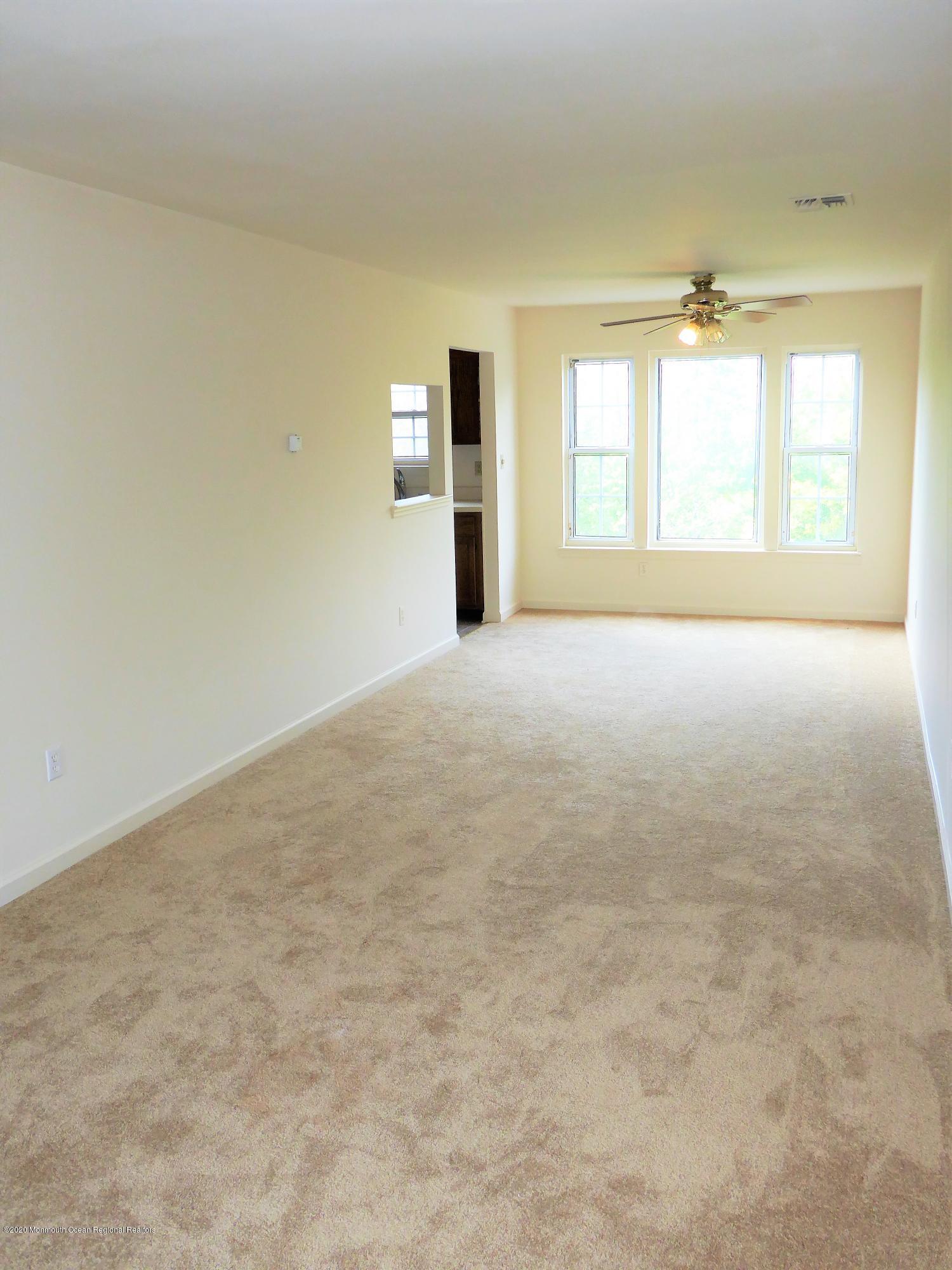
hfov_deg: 45.4
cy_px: 635
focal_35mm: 31
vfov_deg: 58.4
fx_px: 1137
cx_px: 476
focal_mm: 5.4
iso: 160
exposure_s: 1/60
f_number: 3.5
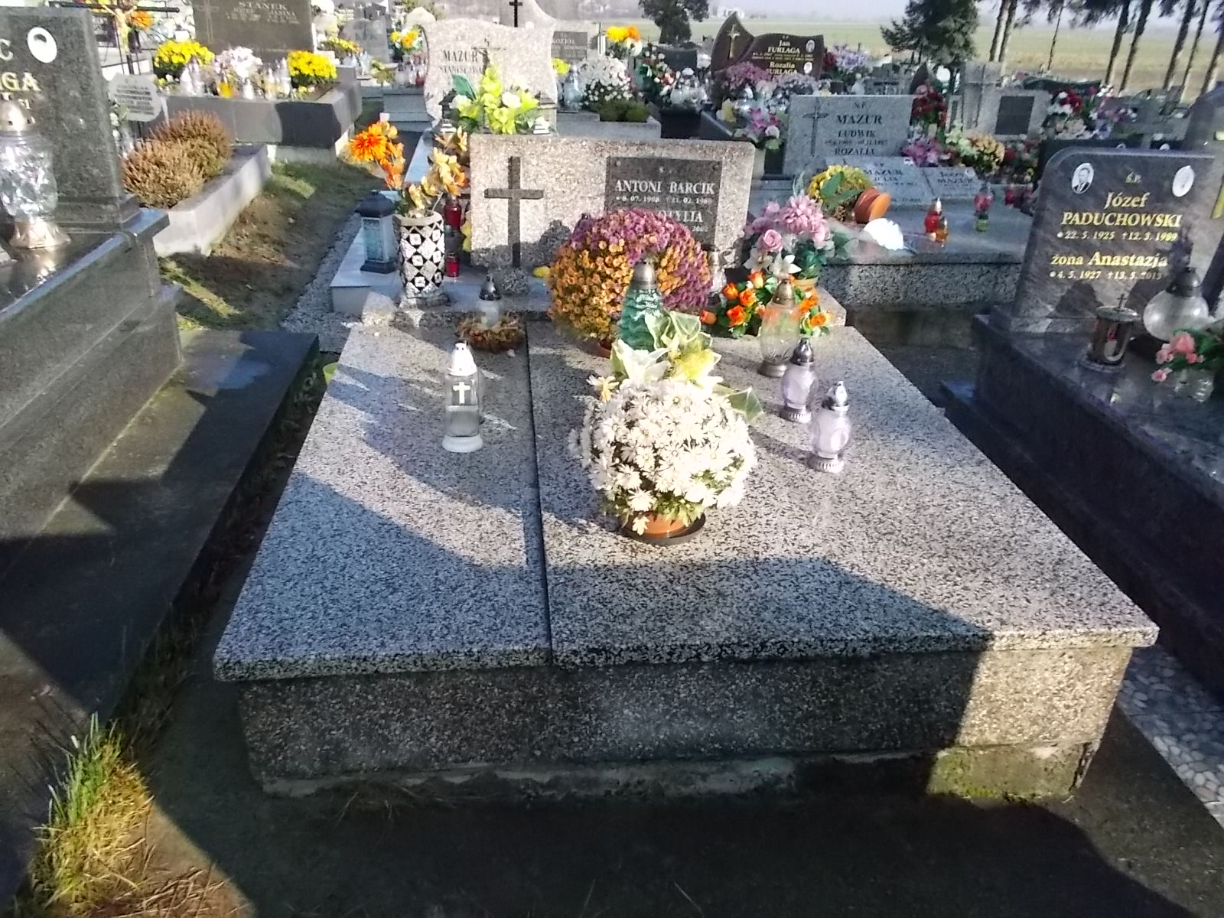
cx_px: 612
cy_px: 459
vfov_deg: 53.1
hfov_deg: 67.3
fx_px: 919
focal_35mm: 26
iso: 400
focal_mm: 4.6
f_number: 8
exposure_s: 1/250
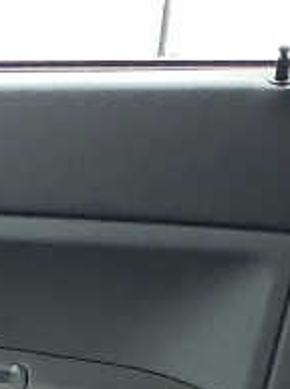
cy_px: 1107
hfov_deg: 6.8
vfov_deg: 8.0
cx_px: -109
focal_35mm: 216
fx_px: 2421
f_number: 1.5
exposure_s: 1/50
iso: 92
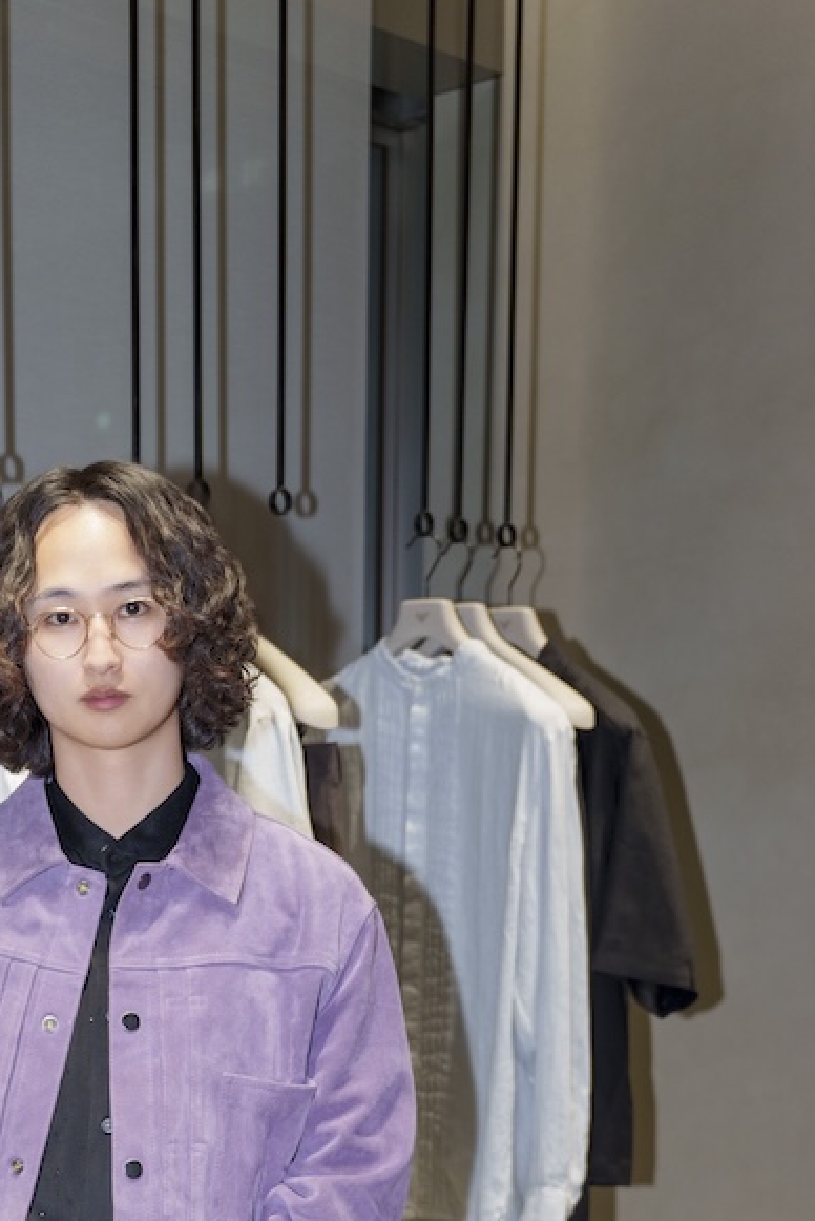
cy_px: 1168
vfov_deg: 29.6
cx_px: 57
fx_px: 2178
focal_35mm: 64
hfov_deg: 20.7
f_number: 2.8
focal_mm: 31.1
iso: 400
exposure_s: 1/200
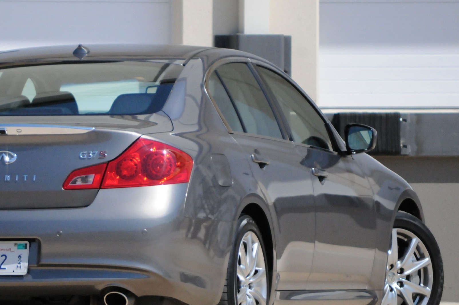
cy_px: 166
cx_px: 138
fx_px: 5935
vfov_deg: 2.9
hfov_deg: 4.4
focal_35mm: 466
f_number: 5.6
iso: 2000
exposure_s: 1/8000
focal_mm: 200
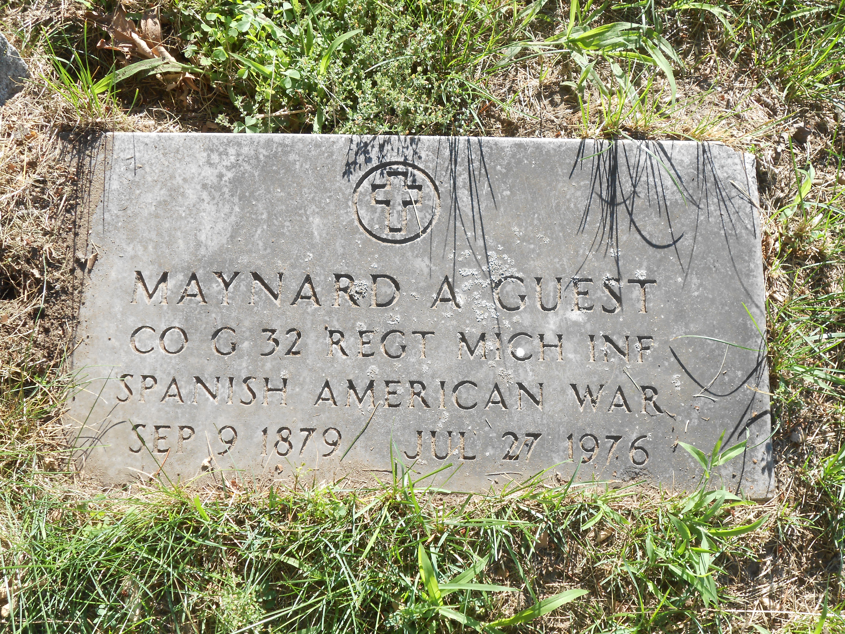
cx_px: 422
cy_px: 317
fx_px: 1074
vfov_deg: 32.9
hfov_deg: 42.9
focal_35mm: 44
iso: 80
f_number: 4.5
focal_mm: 7.8
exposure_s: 1/125
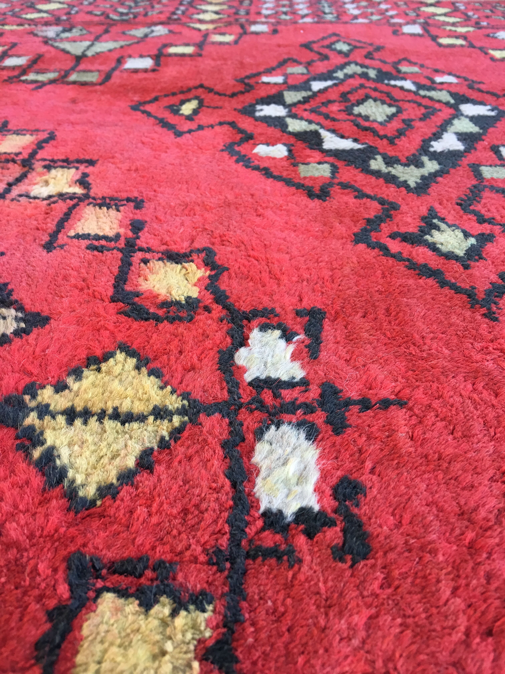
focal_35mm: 29
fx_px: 564
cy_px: 337
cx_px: 252
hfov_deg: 48.2
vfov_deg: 61.7
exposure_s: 1/33
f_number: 2.2
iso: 25
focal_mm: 4.15
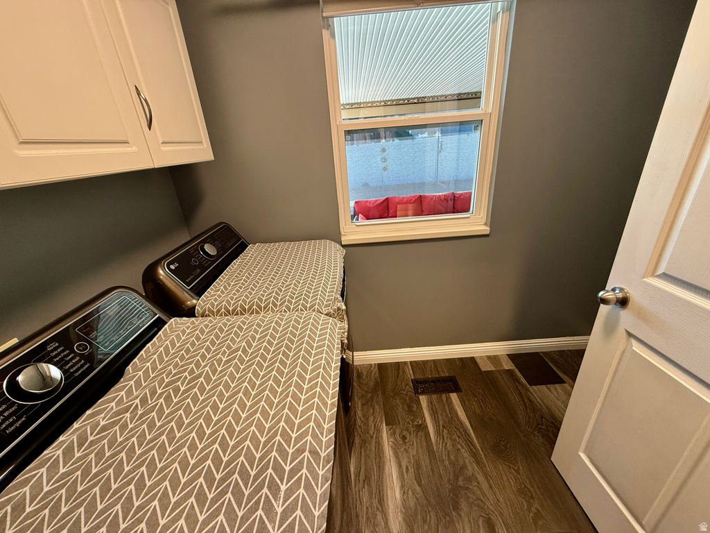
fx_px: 287
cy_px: 266
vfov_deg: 85.7
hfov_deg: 102.1
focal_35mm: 14
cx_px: 355
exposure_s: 1/60
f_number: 2.2
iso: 250
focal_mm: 2.22
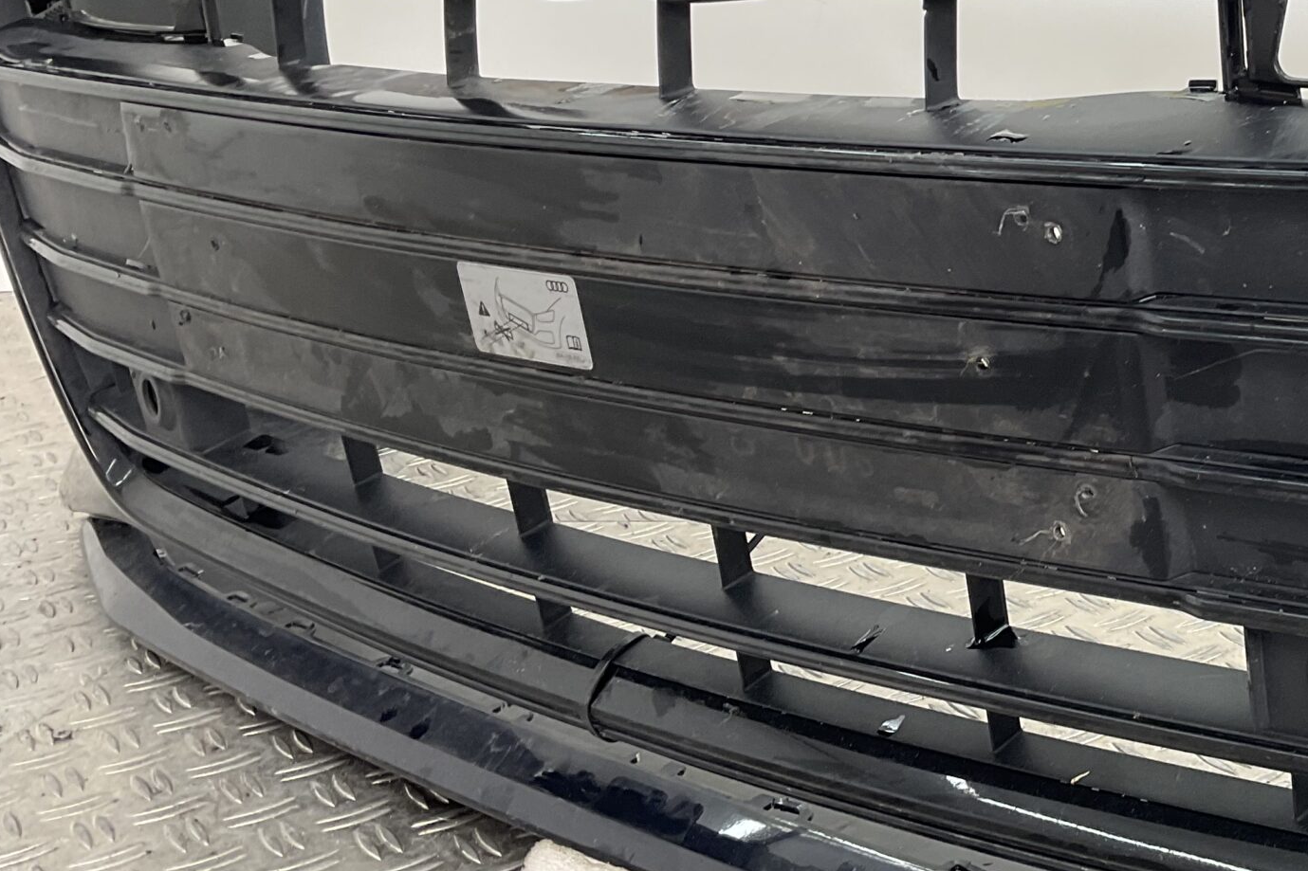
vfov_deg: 23.9
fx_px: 2034
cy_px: 205
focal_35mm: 56
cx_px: 1177
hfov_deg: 33.7
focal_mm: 3
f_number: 1.8
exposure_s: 1/120
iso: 32
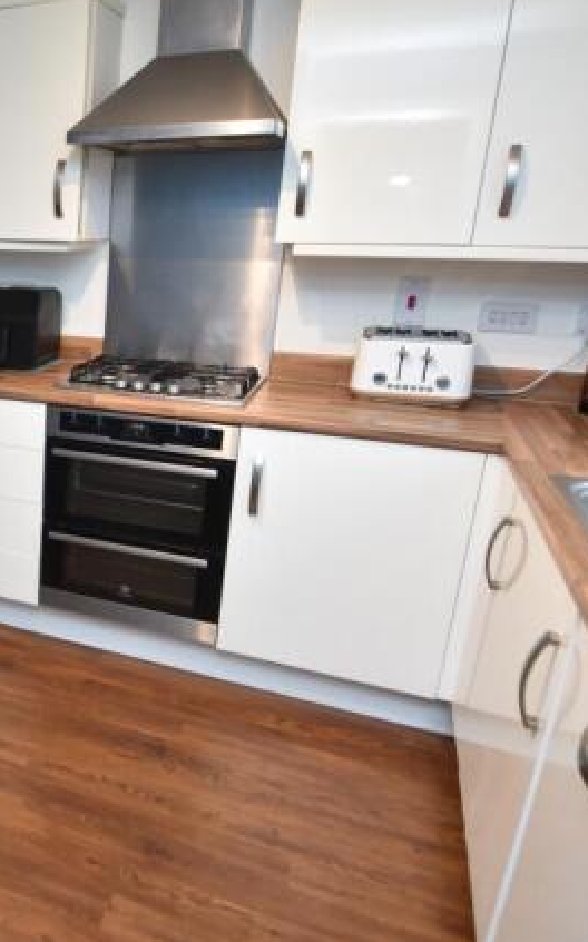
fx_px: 790
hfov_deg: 35.0
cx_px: -59
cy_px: 460
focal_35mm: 31
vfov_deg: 61.6
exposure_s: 1/20
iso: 200
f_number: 3.5
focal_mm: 13
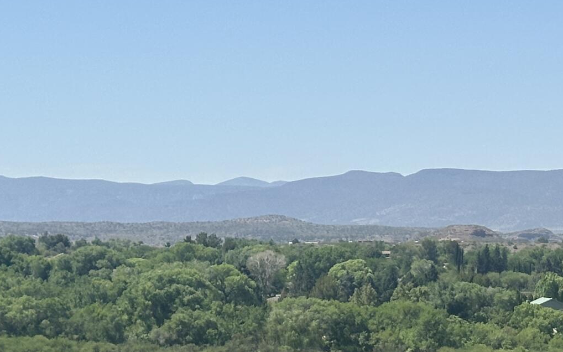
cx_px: 595
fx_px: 2301
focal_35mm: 150
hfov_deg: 13.7
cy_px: 413
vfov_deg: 8.6
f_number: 1.78
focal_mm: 6.86
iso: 64
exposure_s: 1/4016
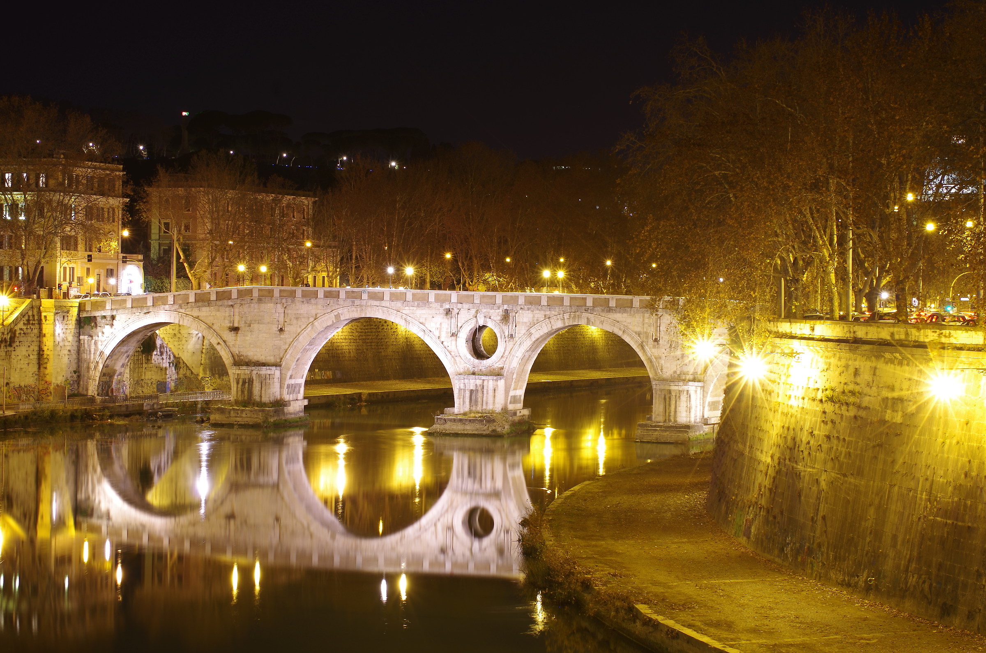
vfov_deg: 13.0
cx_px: 493
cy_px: 326
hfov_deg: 19.5
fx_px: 2870
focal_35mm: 105
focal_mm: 70
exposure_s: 30
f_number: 10
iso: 100
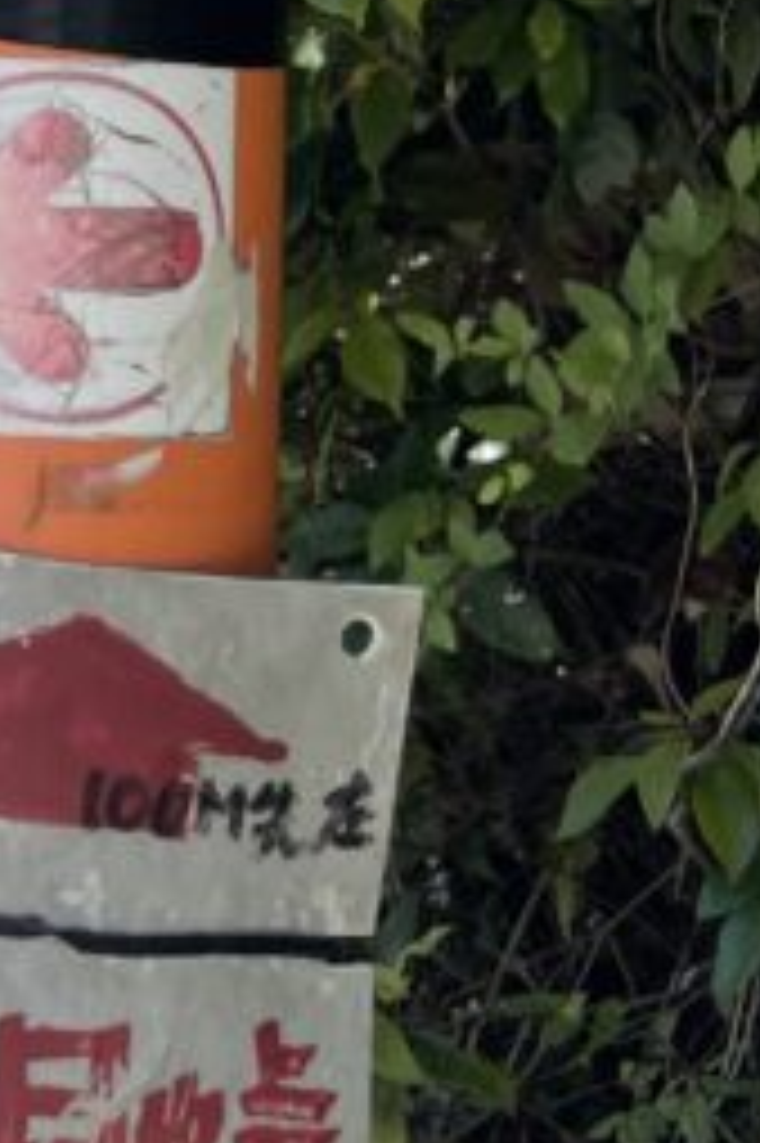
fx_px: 3456
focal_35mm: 109
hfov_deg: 10.3
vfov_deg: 18.3
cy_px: 0
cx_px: -1241
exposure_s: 1/1715
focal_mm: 4.2
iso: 32
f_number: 1.6
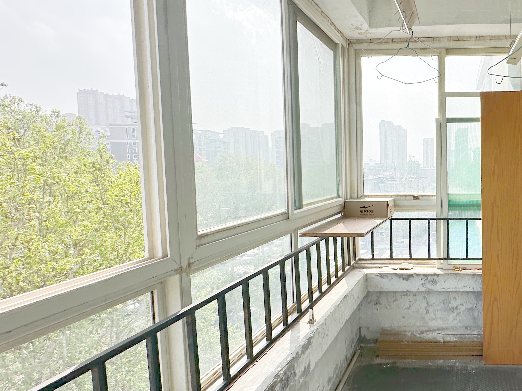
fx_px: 392
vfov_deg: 53.1
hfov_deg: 59.8
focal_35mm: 26
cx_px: 444
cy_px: 195
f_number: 2.2
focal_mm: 2.22
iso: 40
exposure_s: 1/988
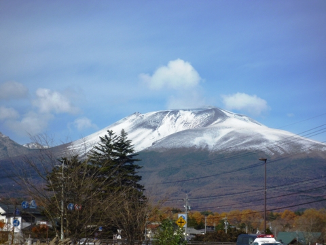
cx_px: 163
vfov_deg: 15.1
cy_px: 122
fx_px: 923
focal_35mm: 98
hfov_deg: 20.0
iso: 80
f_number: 5.6
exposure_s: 1/640
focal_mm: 17.3
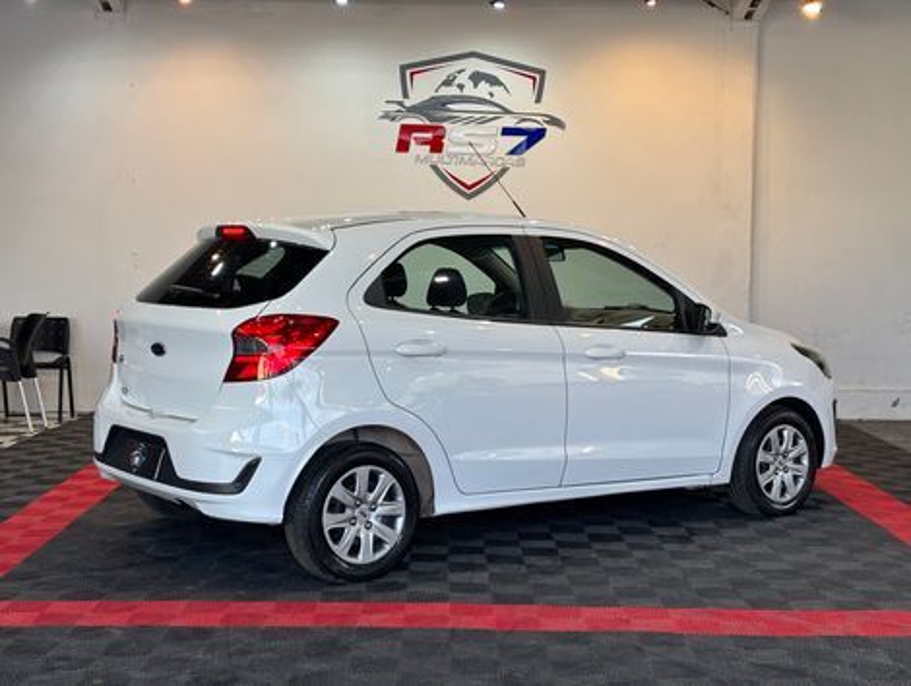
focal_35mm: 52
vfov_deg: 28.1
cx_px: 456
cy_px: 343
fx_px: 1371
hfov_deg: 36.8
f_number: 1.6
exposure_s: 1/165
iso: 32
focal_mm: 5.96
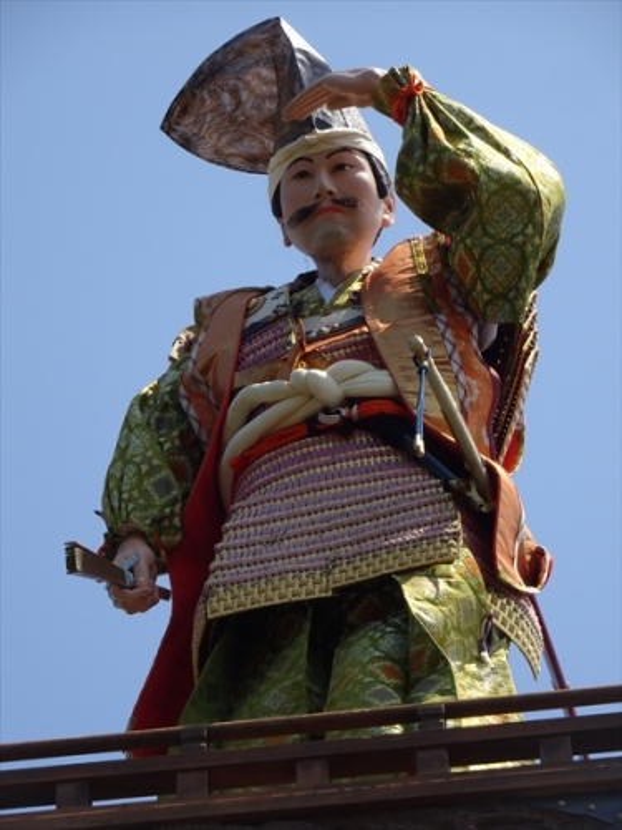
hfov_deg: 7.0
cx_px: 311
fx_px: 5079
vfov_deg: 9.3
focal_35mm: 212
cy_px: 415
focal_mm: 36.24
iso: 80
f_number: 6.3
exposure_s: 1/400
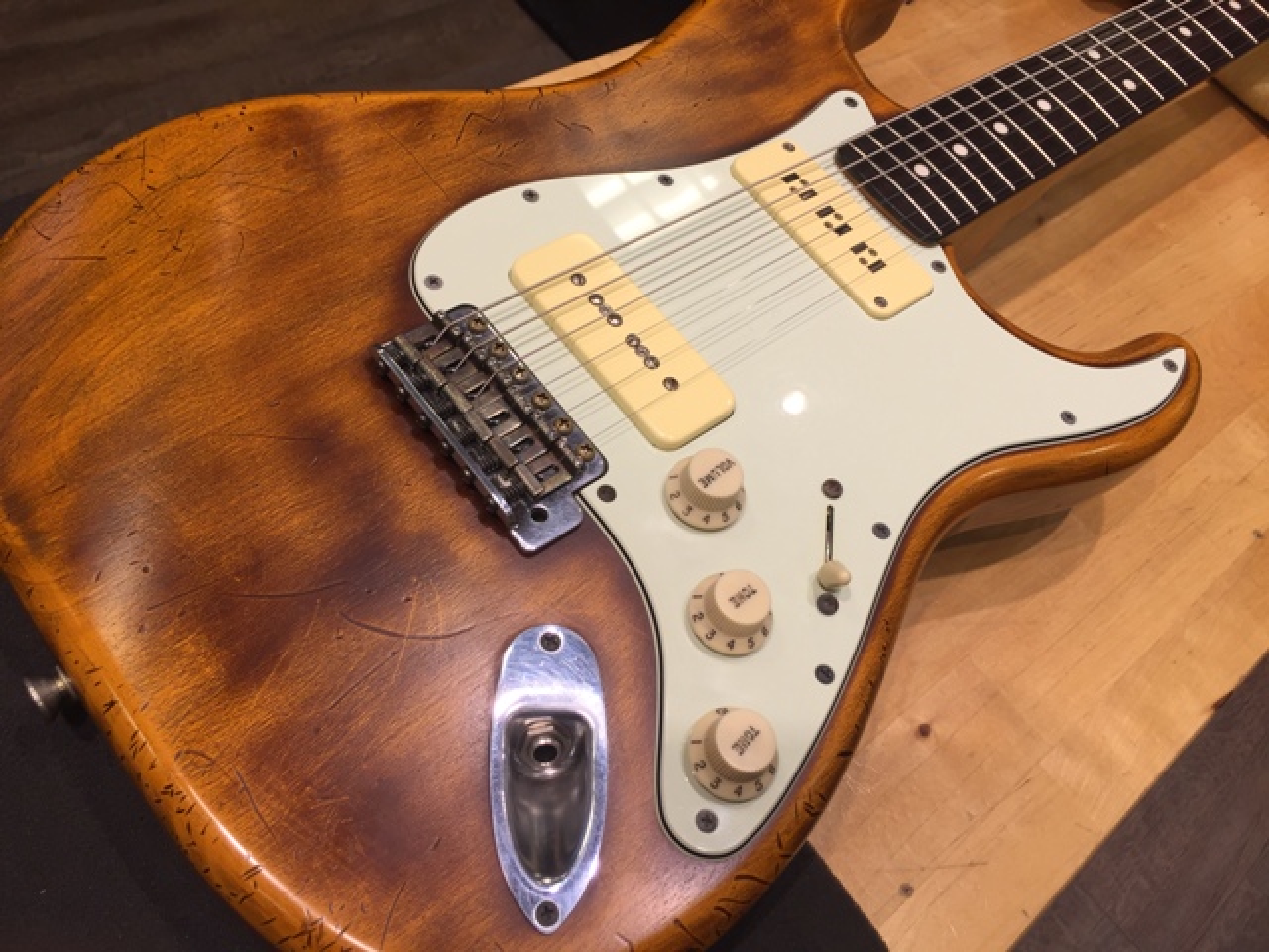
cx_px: 634
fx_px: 1063
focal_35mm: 29
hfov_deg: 61.7
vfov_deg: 48.2
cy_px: 476
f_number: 2.2
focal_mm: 4.15
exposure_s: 1/152
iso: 32
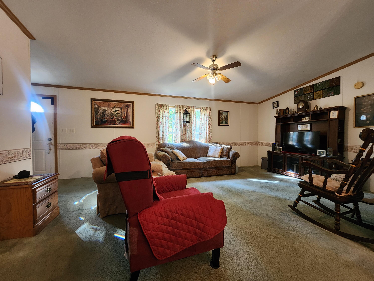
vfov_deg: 89.9
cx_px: 187
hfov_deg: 106.2
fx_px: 140
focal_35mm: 13
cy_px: 140
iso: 400
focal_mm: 2.2
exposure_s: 1/30
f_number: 2.2
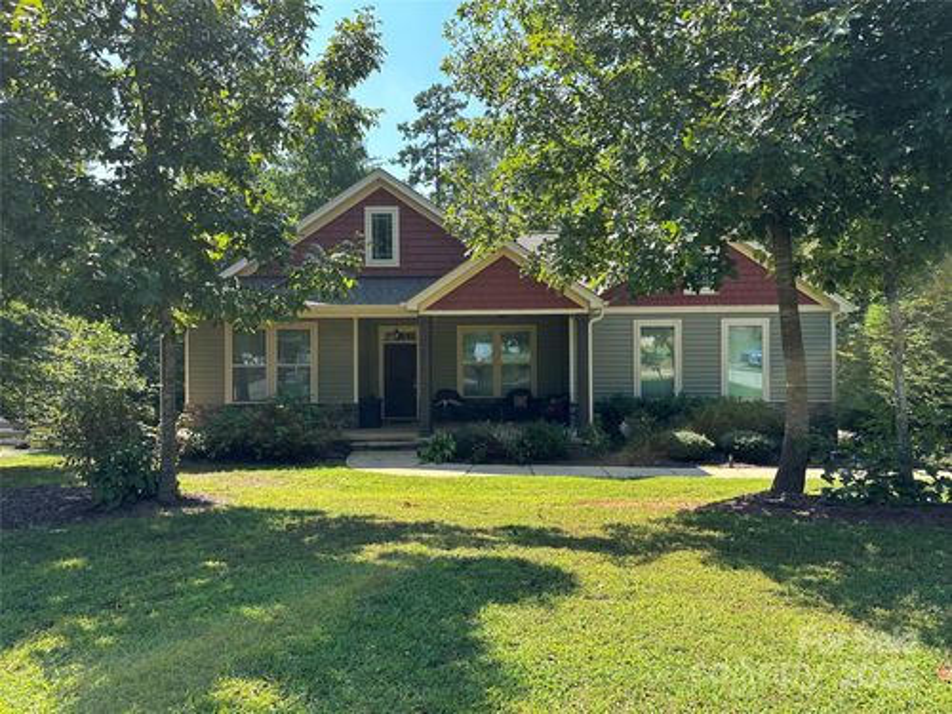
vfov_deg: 56.8
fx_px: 660
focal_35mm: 24
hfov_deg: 71.6
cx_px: 476
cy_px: 357
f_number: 1.78
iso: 80
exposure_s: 1/1131
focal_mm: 6.86
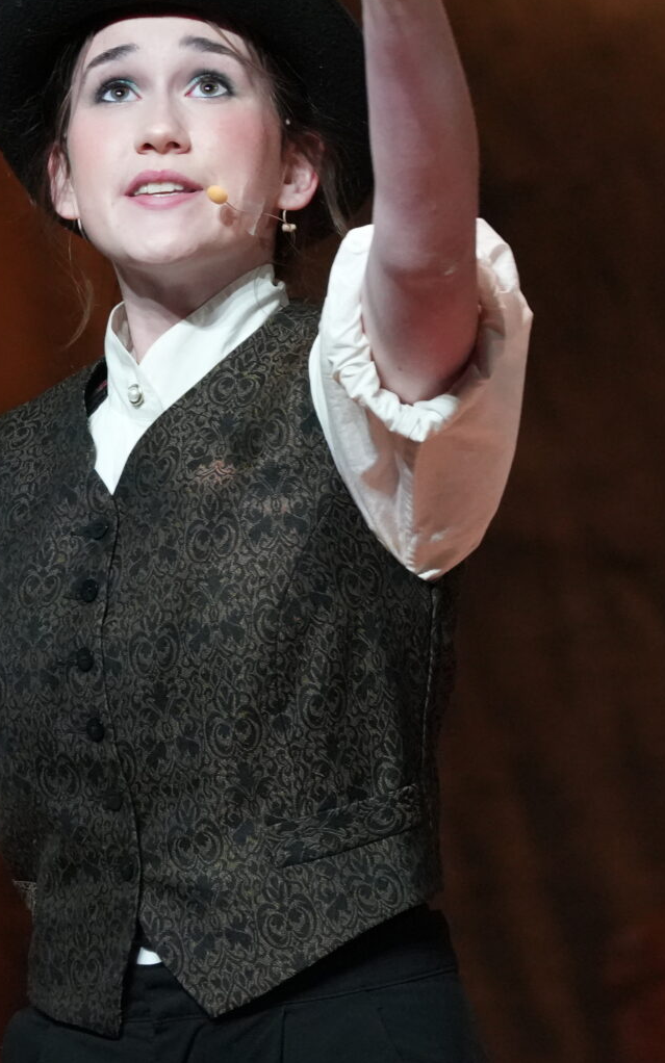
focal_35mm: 697
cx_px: 203
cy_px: 490
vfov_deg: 3.0
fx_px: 20206
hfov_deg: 1.9
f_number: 6.3
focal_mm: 273
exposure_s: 1/320
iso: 6400
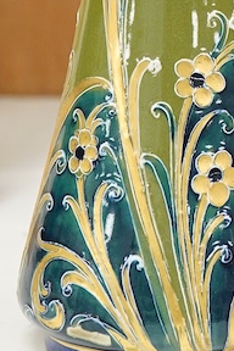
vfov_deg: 11.4
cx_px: 327
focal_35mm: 176
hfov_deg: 7.7
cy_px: -104
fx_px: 1716
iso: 3200
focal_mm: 30
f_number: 7.1
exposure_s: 1/200
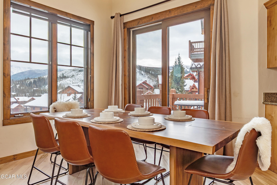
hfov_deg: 73.7
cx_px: 138
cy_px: 92
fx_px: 185
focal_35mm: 24
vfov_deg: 53.2
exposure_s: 1/80
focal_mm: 16
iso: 100
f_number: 10
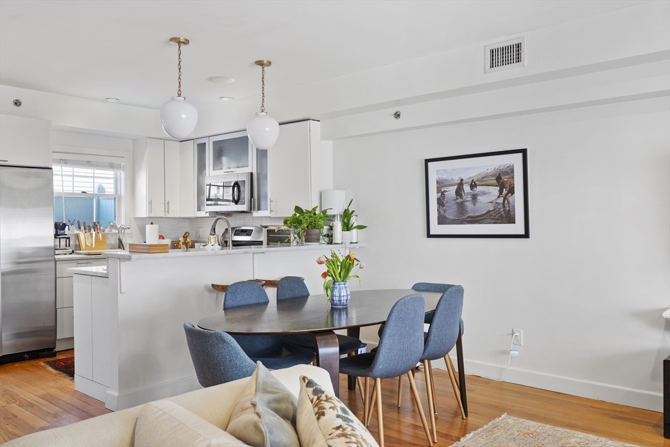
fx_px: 549
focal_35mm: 30
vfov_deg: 44.3
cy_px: 224
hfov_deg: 62.8
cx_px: 335
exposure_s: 1.3
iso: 320
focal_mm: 29.5
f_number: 7.1
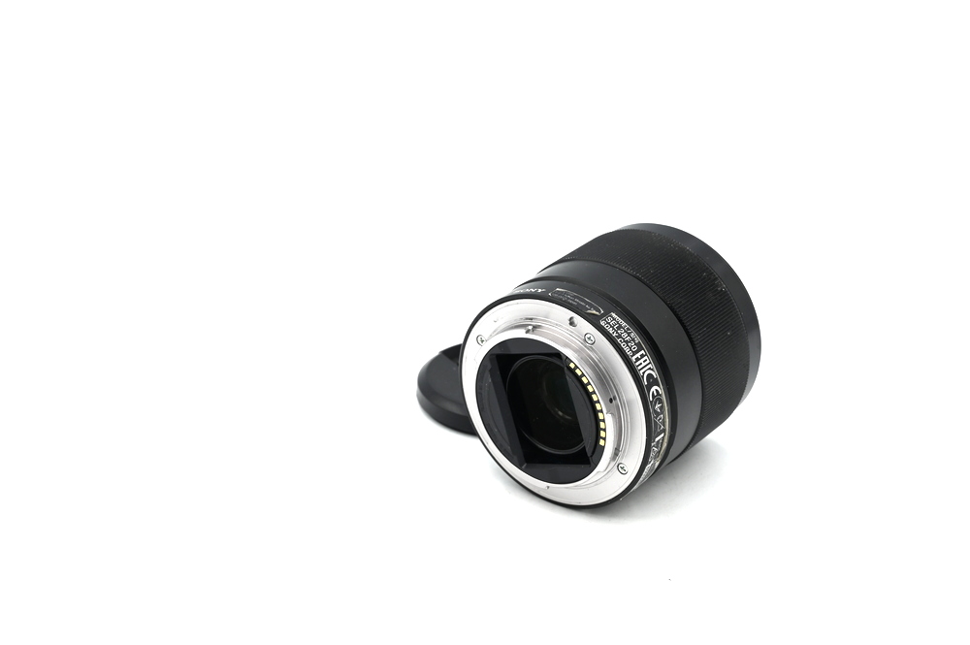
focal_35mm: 70
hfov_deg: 28.9
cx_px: 485
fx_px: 1885
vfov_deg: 19.4
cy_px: 322
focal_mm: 70
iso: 200
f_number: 14
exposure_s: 1/50
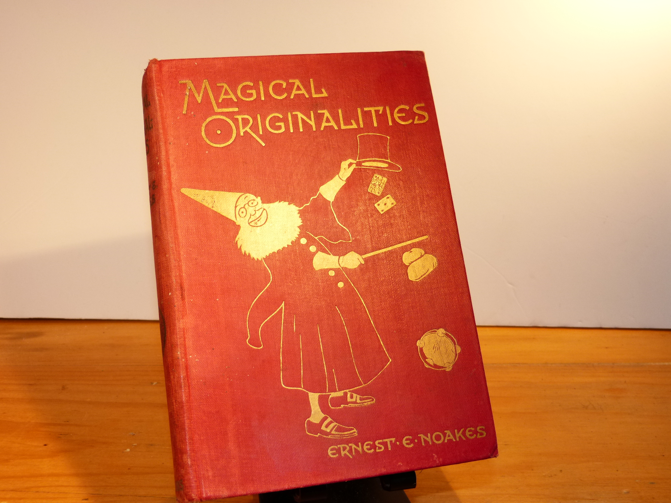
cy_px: 252
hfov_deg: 43.9
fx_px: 834
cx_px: 336
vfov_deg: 33.6
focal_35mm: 43
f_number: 3.2
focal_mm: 7.6
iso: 160
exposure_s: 1/60
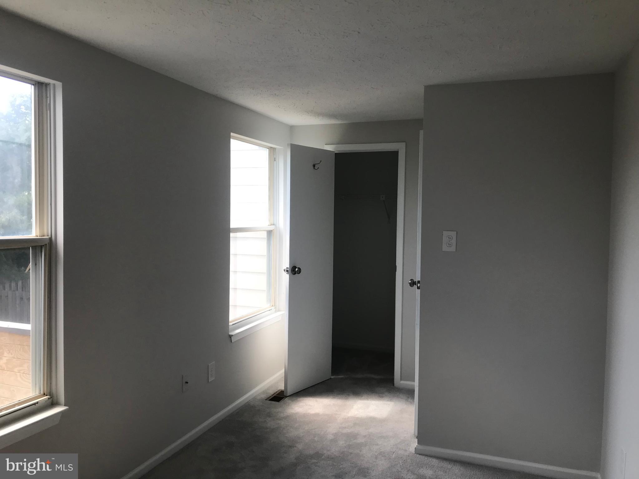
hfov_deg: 63.4
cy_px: 240
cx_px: 320
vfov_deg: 49.7
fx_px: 517
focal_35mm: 28
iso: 20
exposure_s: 1/156
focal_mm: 3.99
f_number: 1.8
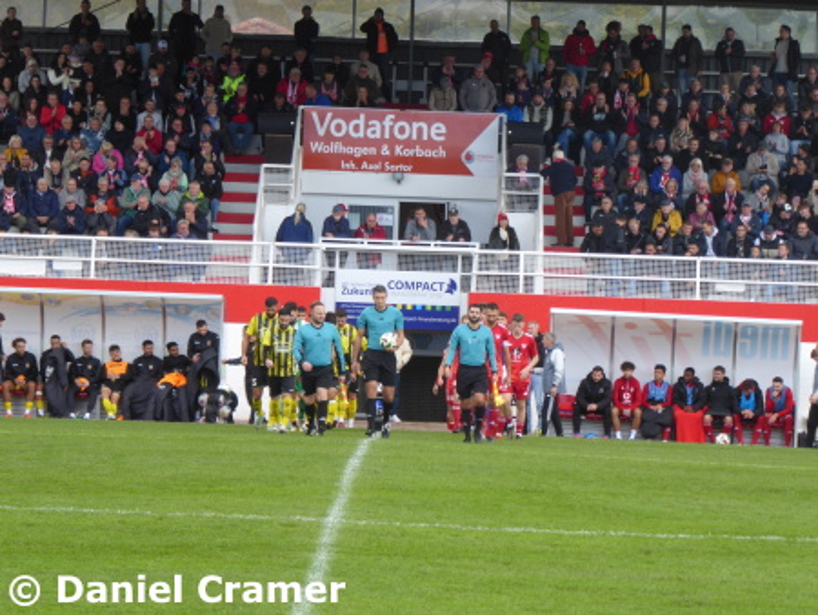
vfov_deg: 6.9
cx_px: 409
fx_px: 5060
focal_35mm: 214
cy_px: 308
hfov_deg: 9.2
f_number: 5.6
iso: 100
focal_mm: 38.4
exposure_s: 1/80
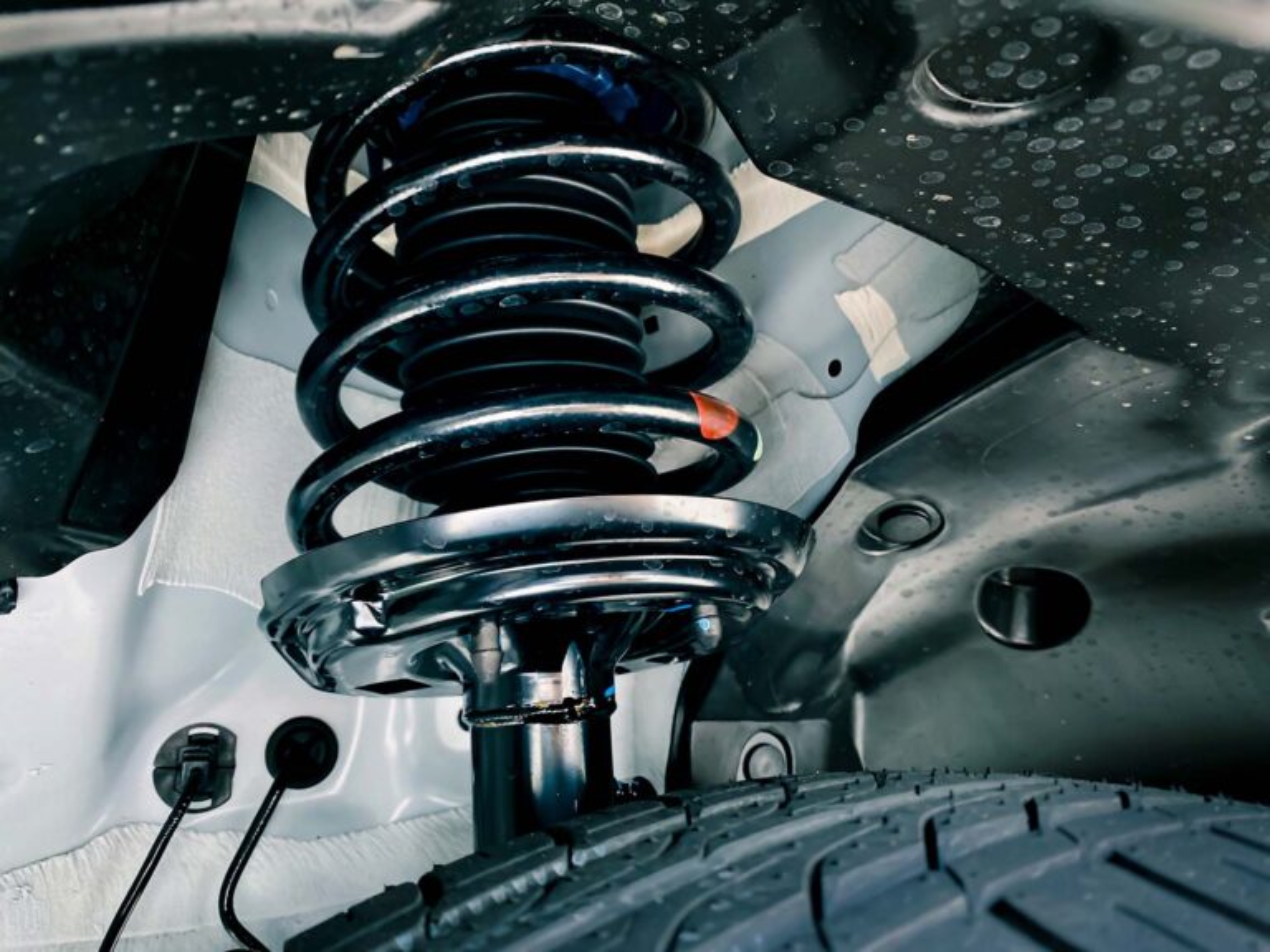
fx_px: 954
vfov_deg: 53.1
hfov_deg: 67.3
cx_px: 635
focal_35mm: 26
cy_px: 476
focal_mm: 4.2
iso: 400
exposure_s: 1/50
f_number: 1.8
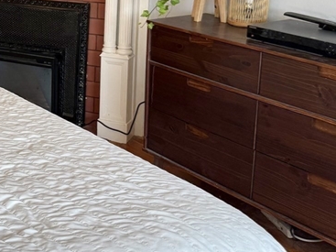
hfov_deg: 27.1
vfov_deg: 21.3
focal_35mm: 67
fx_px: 650
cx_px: -13
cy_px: 11
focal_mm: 6.76
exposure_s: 1/120
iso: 125
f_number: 1.78
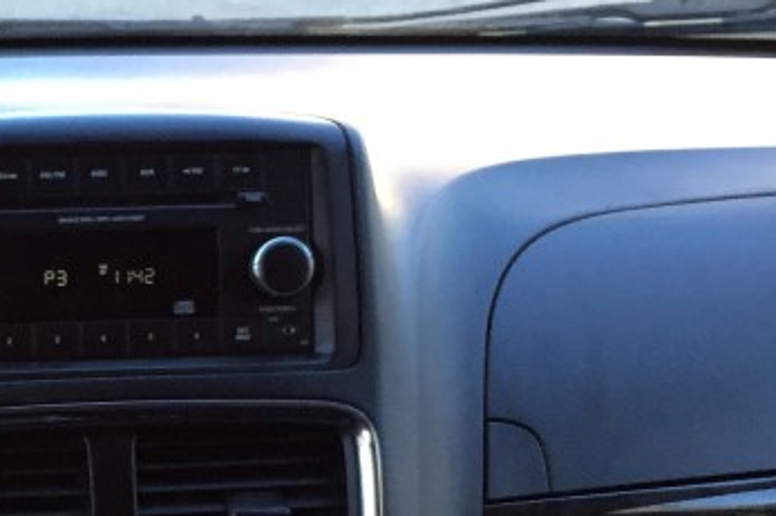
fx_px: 1917
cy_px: 558
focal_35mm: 89
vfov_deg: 15.0
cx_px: -134
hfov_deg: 21.4
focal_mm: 4.15
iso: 32
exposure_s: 1/40
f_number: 2.2
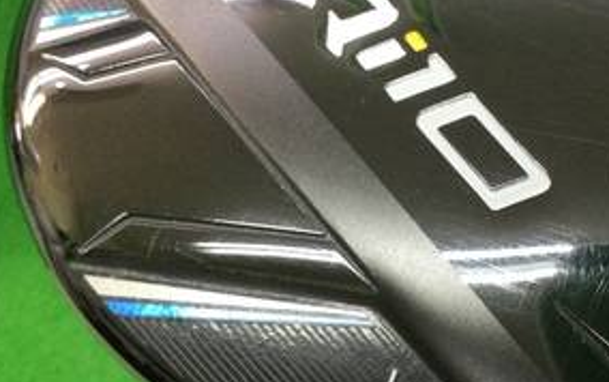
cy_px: 189
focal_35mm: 74
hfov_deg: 27.3
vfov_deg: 17.7
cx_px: 485
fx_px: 1229
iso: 100
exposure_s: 1/30
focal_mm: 3.3
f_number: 2.4
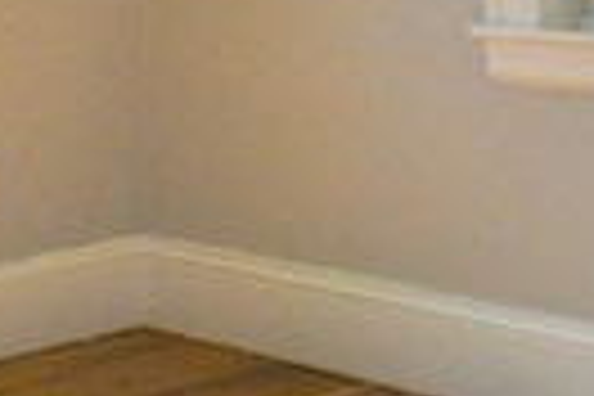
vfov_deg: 11.5
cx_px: 40
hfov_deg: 17.3
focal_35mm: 116
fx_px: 1914
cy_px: -119
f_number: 10
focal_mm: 10
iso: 400
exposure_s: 1/200
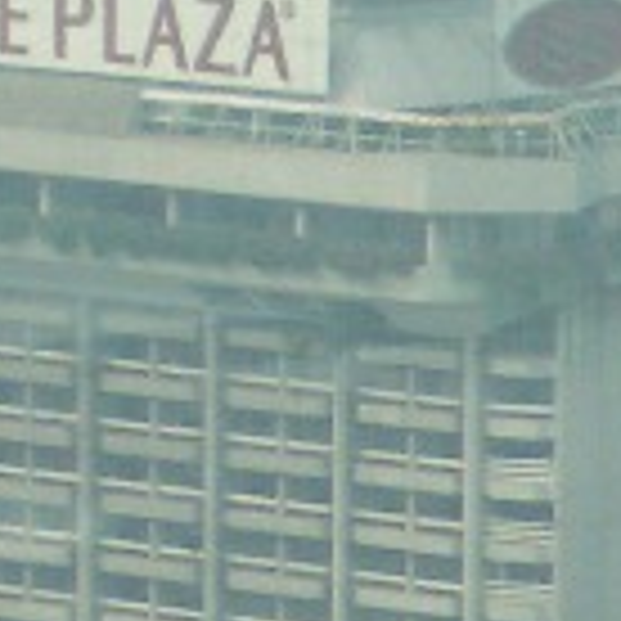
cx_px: 180
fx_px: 13944
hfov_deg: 2.6
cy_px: 639
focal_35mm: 687
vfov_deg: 2.5
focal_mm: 17.4
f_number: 4.8
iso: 100
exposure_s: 1/400
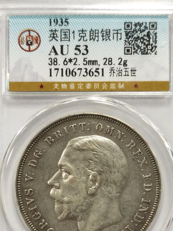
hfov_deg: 19.9
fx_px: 493
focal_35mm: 74
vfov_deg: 26.2
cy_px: 145
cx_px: 88
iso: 125
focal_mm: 5.56
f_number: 16
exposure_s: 1/100
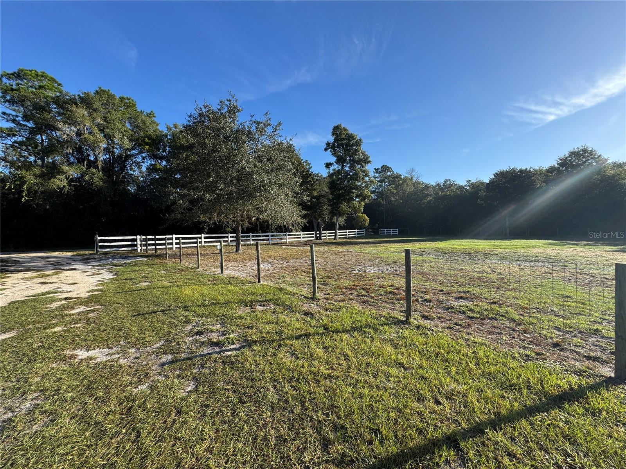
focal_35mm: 14
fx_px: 253
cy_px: 234
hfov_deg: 102.1
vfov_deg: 85.7
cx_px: 313
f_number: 2.2
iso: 40
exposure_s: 1/756
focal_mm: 2.22
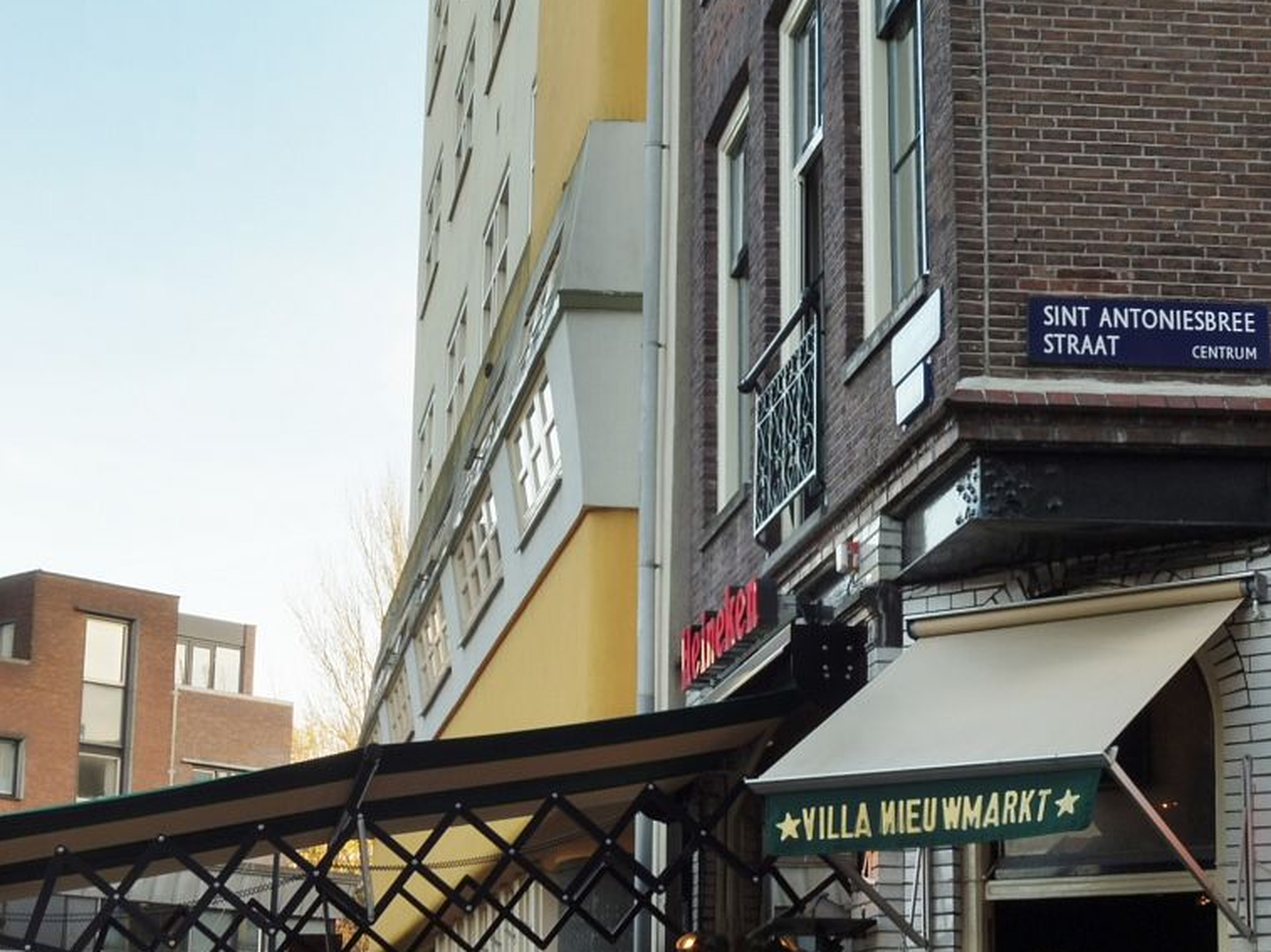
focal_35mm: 73
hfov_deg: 26.7
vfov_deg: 20.1
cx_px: 697
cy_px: 527
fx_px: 2679
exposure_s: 1/100
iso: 100
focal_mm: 9.7
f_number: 4.6
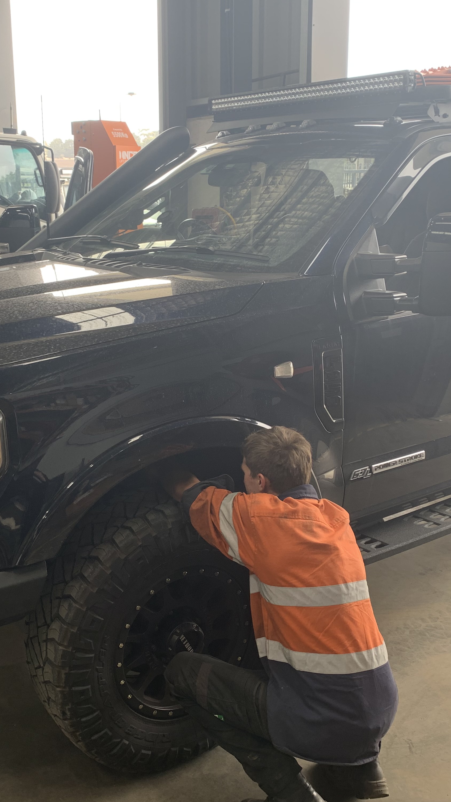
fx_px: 808
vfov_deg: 52.8
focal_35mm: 38
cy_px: 402
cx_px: 175
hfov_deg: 31.1
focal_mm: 4.25
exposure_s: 1/121
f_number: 1.8
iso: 32
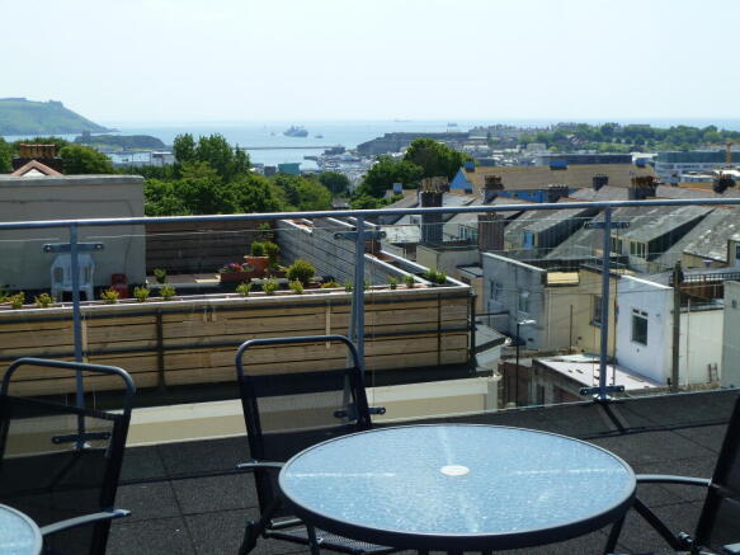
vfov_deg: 28.0
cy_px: 278
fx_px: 1111
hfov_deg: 36.8
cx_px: 370
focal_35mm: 52
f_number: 4.5
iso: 80
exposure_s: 1/500
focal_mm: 8.5
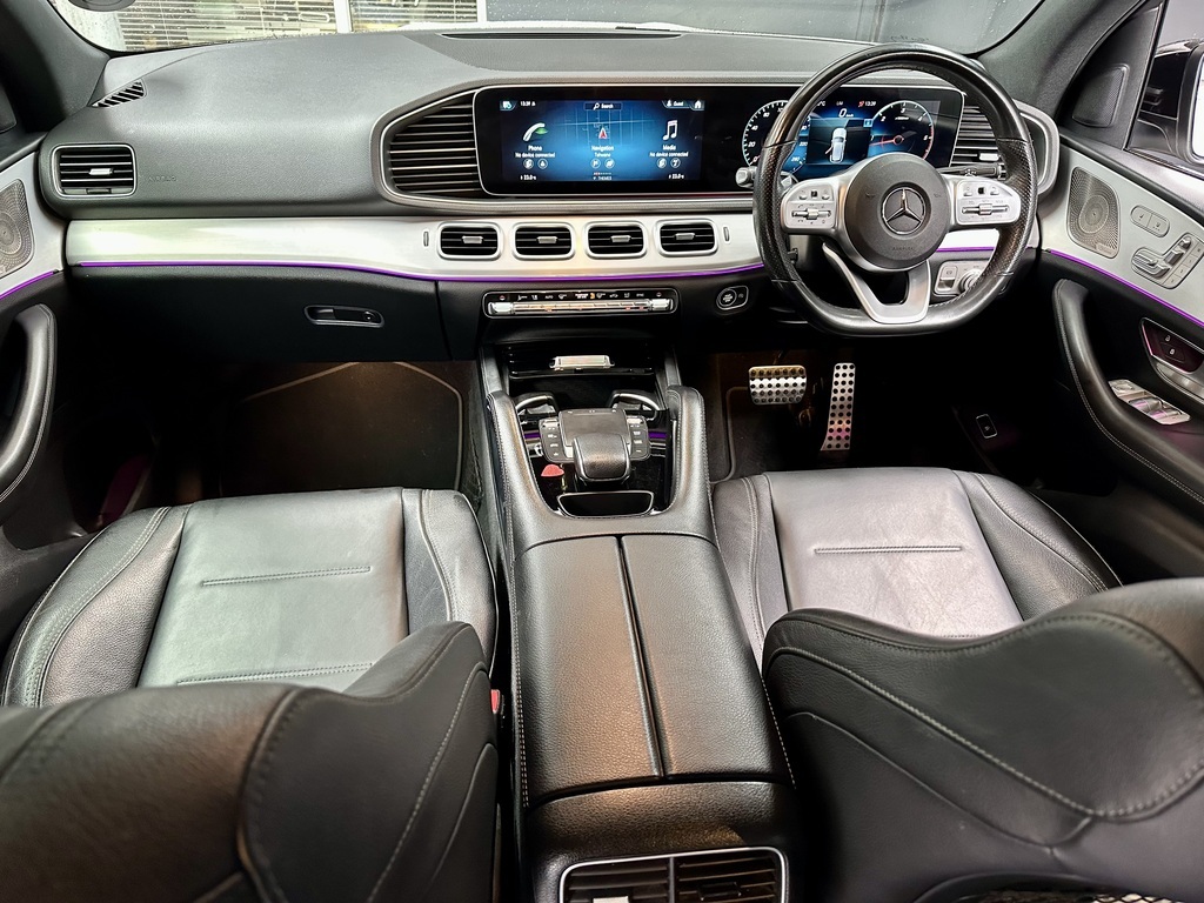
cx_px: 602
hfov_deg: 71.6
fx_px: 835
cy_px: 452
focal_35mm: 24
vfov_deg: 56.8
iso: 500
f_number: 1.78
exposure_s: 1/60
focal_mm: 6.86
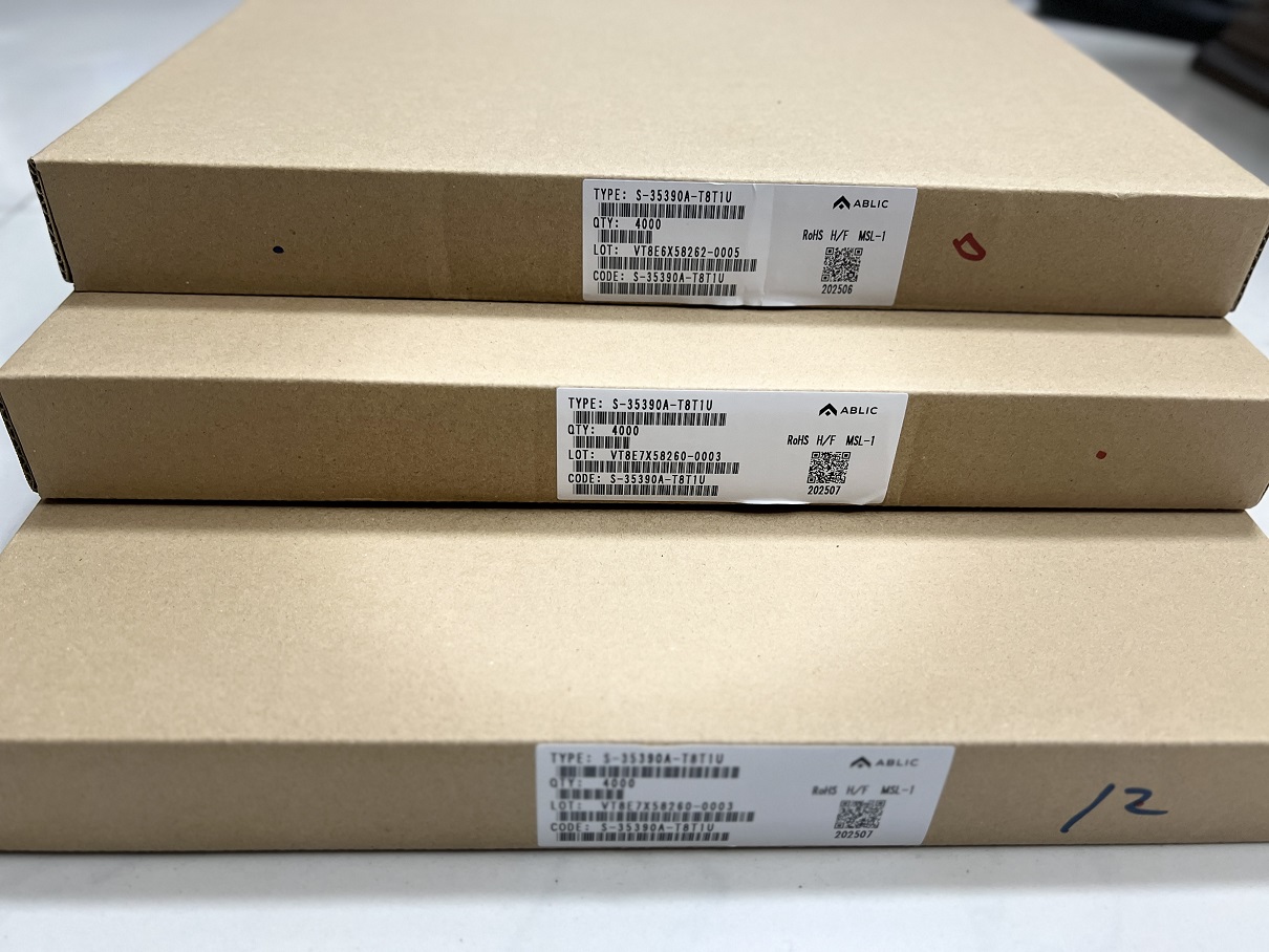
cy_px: 476
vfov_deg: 53.1
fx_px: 953
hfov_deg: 67.3
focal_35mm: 26
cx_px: 634
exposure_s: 1/50
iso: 200
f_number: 1.5
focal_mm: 5.7
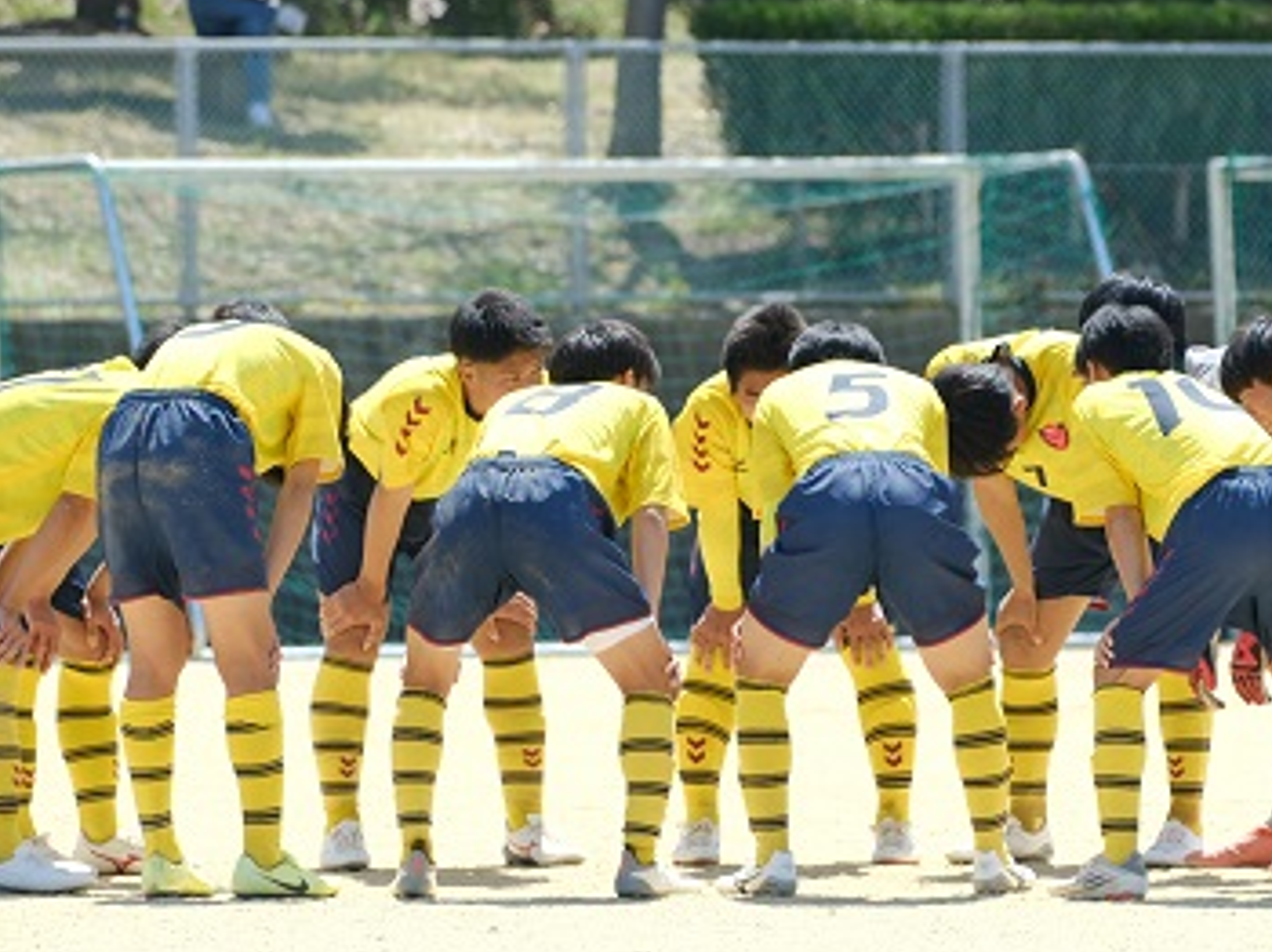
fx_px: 20270
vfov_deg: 2.7
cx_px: 727
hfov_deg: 3.6
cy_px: 532
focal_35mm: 552
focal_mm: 268.2
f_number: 7.1
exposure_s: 1/250
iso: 200
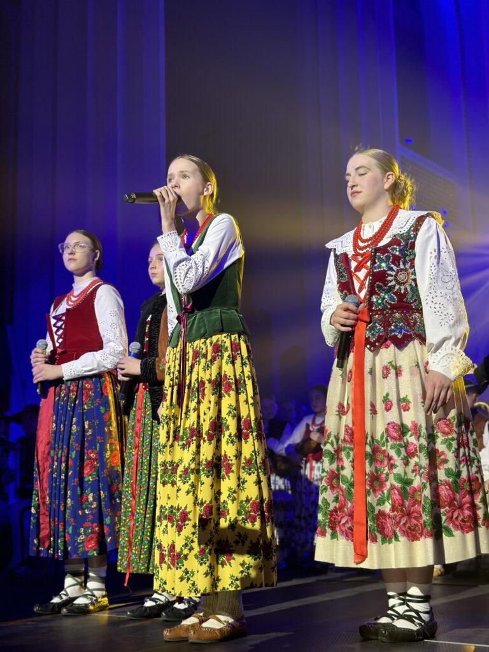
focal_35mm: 48
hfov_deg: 30.3
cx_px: 244
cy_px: 326
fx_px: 904
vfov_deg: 39.7
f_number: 1.78
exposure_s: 1/120
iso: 80
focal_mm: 6.86
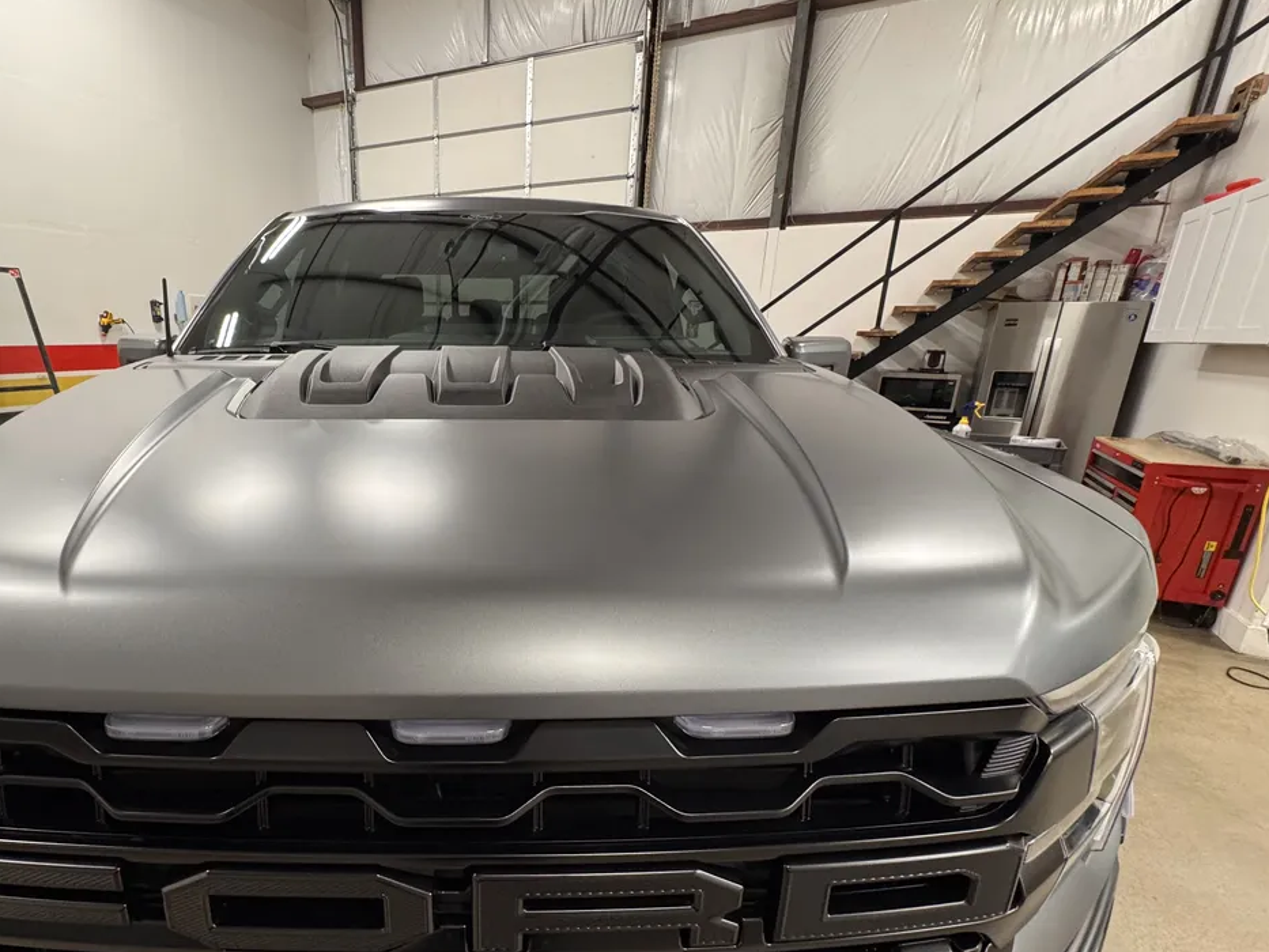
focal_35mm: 18
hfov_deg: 86.5
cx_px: 498
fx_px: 660
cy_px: 555
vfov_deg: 71.1
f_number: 2.2
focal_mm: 2.22
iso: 320
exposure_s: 1/120
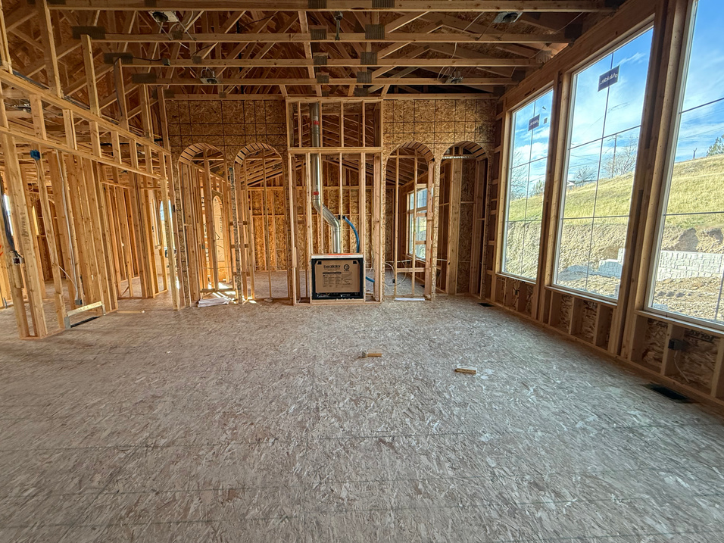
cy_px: 279
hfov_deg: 98.1
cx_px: 341
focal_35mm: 15
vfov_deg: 81.7
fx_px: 314
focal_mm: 2.22
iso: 160
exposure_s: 1/99
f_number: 2.2
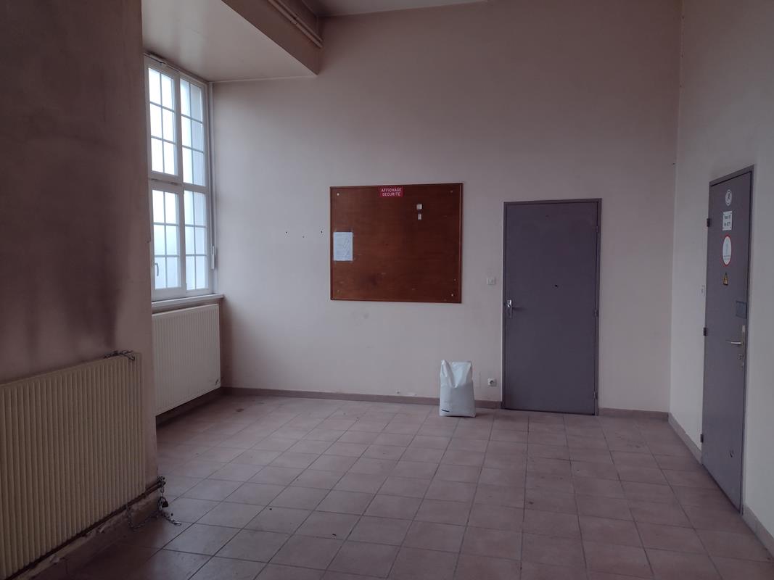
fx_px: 604
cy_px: 290
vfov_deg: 51.3
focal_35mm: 27
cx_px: 387
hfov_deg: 65.3
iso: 153
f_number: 1.7
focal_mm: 4.71
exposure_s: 1/100
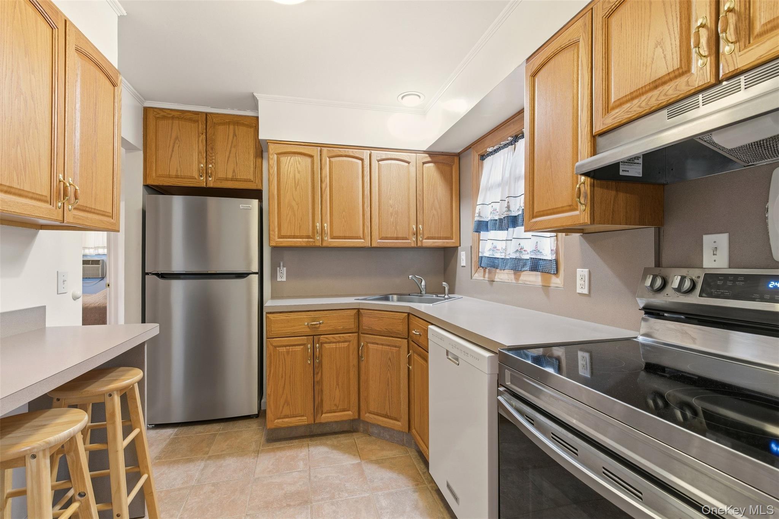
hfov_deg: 96.7
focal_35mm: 16
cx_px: 390
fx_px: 346
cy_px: 260
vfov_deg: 73.7
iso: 250
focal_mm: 16
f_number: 9
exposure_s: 1/10
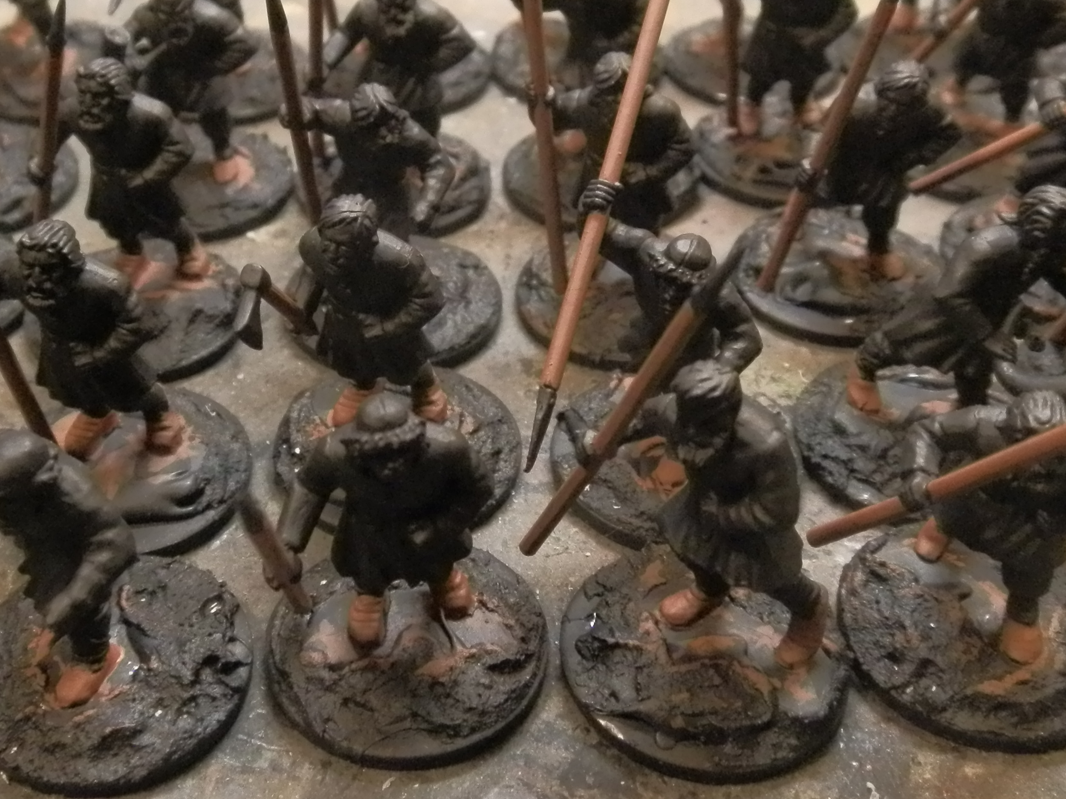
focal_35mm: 48
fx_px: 1478
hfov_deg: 39.5
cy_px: 291
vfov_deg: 30.1
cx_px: 446
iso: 400
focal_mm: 5
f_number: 3.1
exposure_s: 1/80
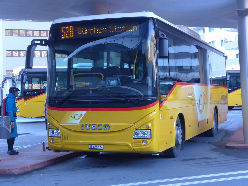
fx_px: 473
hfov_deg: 29.4
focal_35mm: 66
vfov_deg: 22.3
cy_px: 93
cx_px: 124
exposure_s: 1/80
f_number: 3.9
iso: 320
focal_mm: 13.4
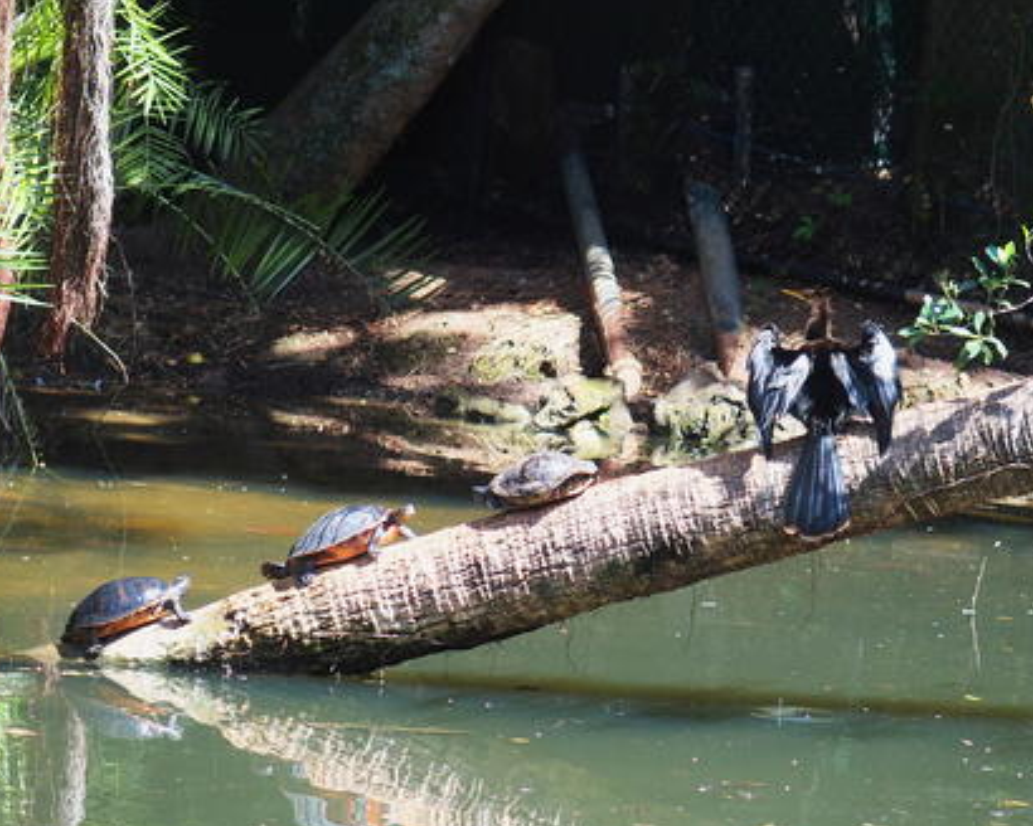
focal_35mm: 236
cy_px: 418
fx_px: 7215
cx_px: 491
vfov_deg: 6.6
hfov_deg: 8.2
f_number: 2.8
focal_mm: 46.7
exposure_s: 1/320
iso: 100
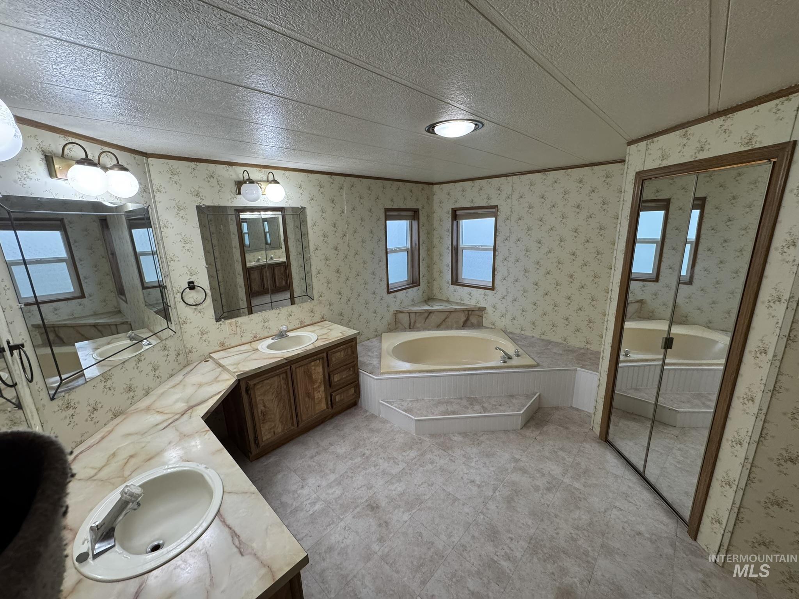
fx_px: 323
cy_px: 300
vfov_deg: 85.7
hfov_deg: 102.1
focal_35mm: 14
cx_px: 400
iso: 320
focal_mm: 2.22
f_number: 2.2
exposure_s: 1/120
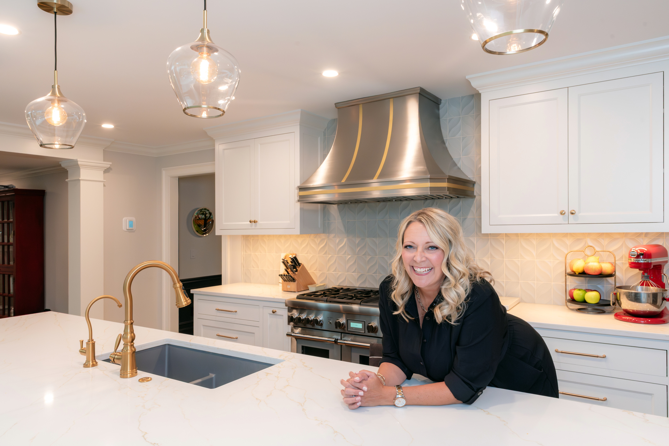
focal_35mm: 24
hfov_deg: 73.7
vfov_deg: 53.1
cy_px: 223
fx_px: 446
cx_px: 334
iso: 4000
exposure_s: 1/80
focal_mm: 24
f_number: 11
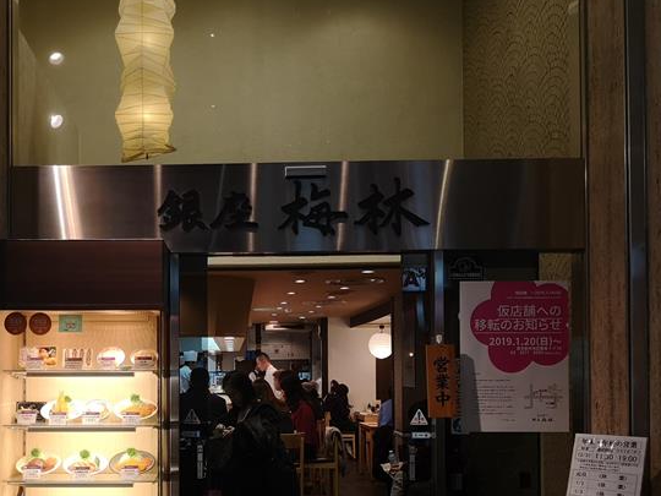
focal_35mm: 40
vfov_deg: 35.4
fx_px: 764
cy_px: 355
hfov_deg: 45.7
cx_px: 193
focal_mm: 3.95
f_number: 1.8
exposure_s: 1/100
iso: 200
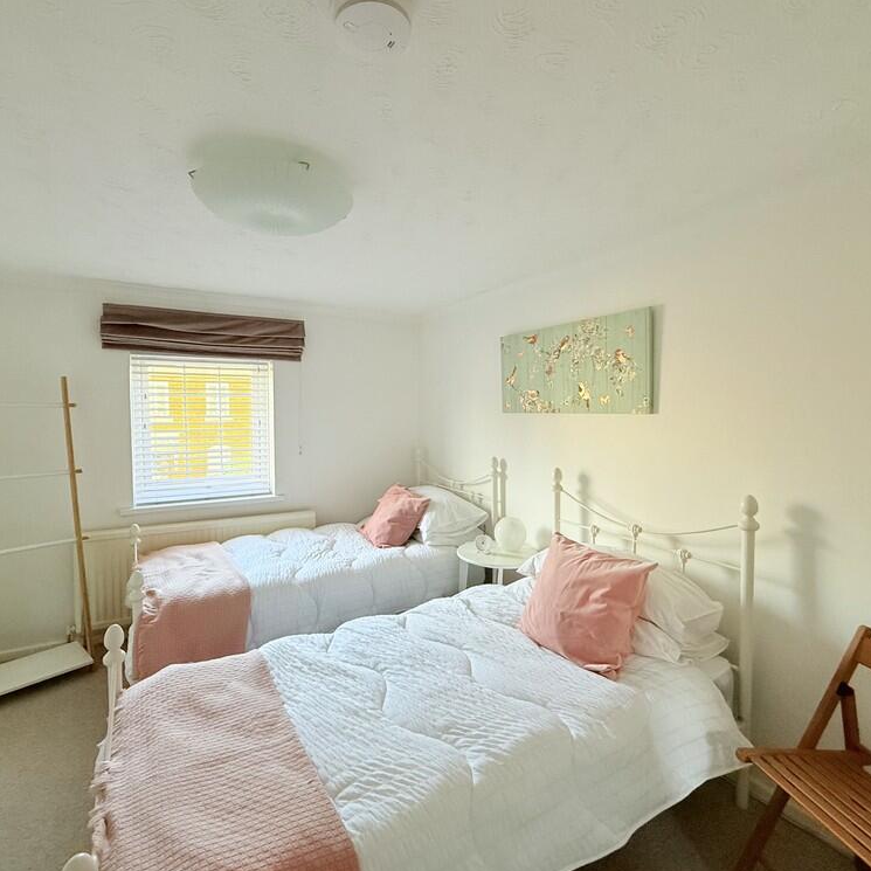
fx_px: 484
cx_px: 410
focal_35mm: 17
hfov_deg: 83.9
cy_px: 428
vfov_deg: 84.0
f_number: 2.2
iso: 200
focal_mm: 2.22
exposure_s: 1/99
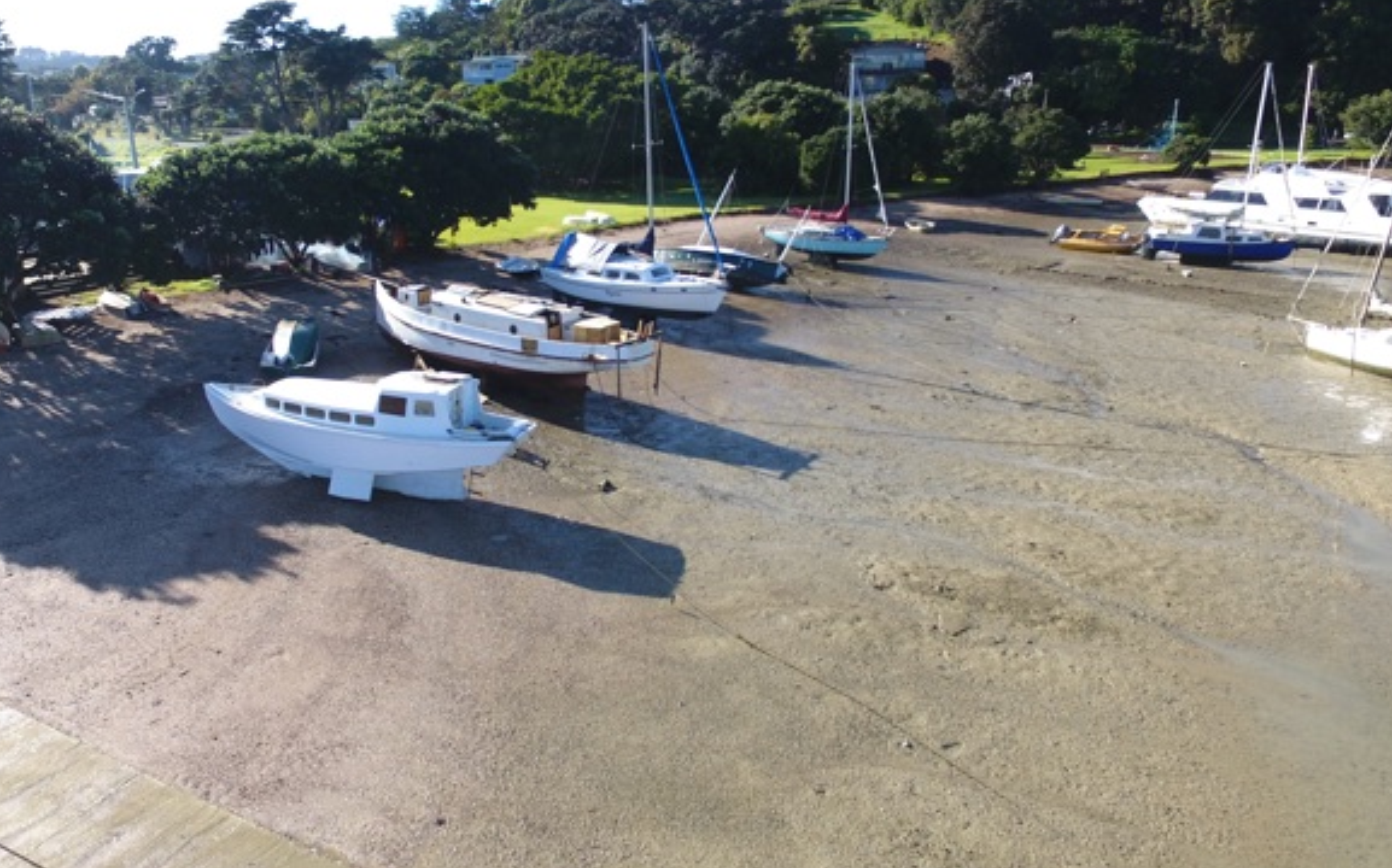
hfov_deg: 72.5
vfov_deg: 49.0
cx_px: 666
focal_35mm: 25
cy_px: 352
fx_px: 948
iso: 100
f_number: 2.8
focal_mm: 3.61
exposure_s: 1/343
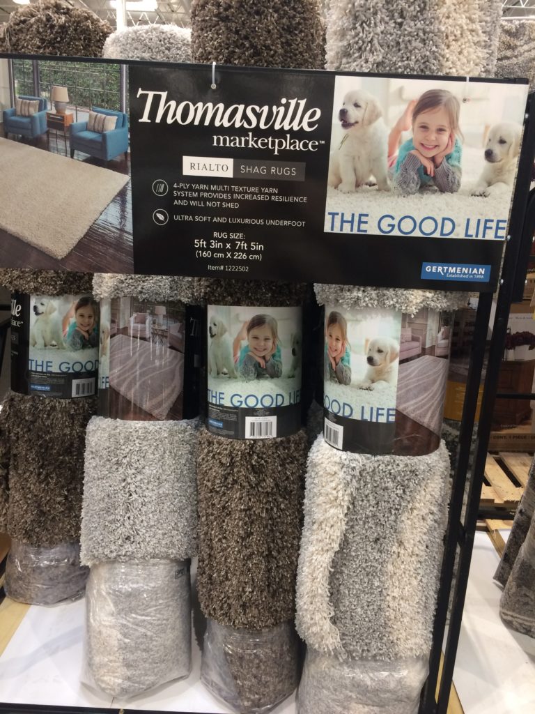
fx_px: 598
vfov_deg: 61.7
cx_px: 268
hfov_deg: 48.2
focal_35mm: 29
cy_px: 357
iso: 80
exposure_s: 1/30
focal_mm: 4.15
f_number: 2.2
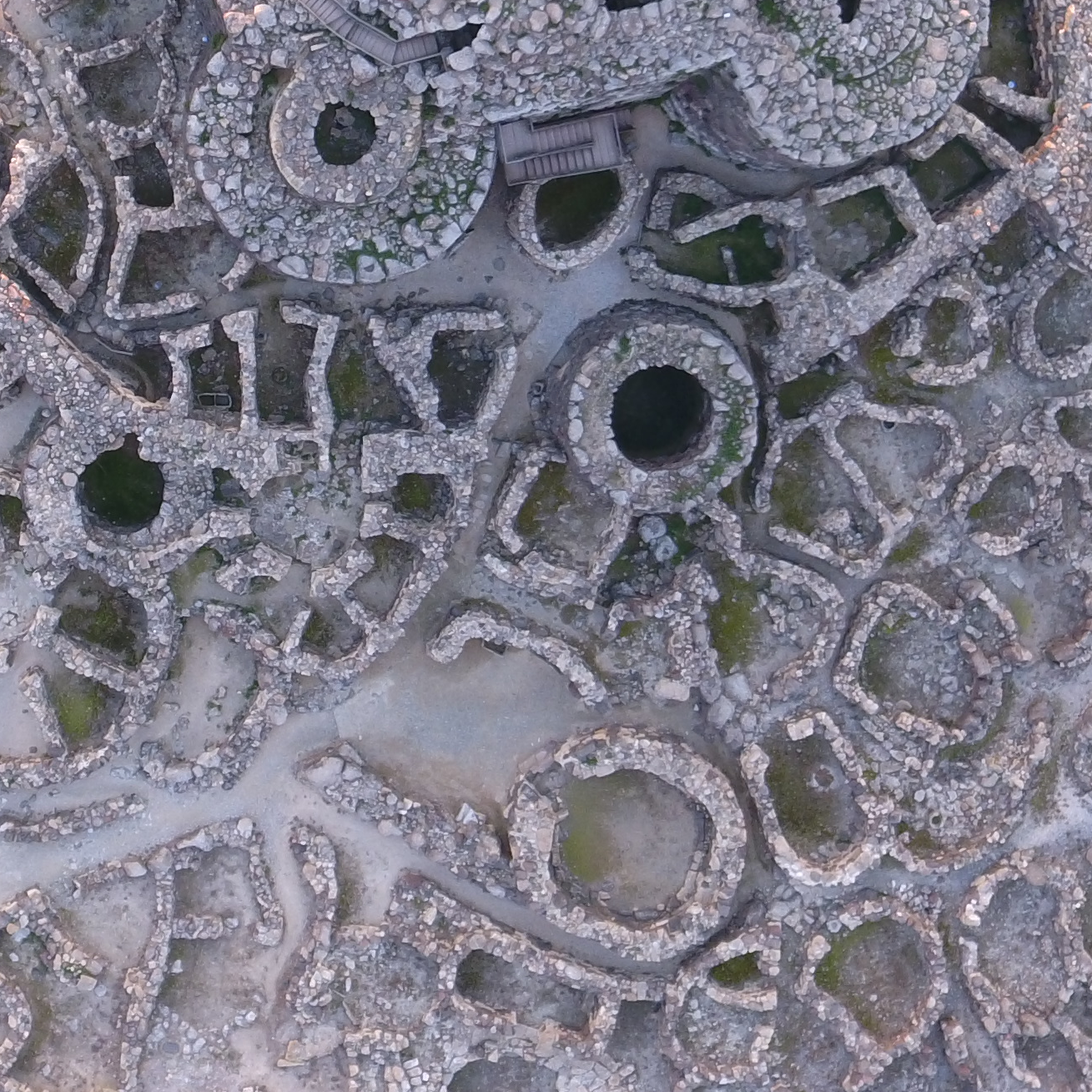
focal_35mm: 54
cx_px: 336
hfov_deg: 31.3
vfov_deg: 30.8
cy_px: 215
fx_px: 1927
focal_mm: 3.61
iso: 188
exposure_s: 1/50
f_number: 2.8
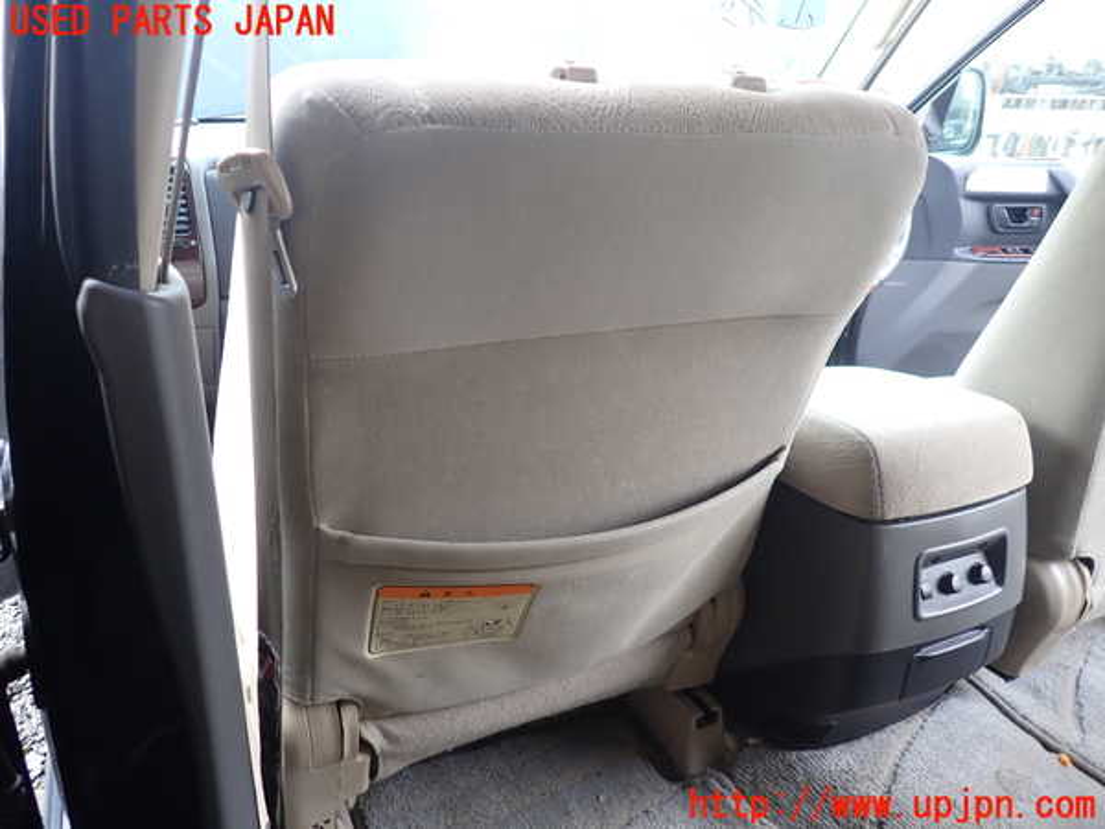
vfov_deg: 54.9
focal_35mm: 25
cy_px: 414
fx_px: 798
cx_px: 552
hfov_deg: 69.4
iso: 125
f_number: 2
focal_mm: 4.5
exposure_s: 1/60
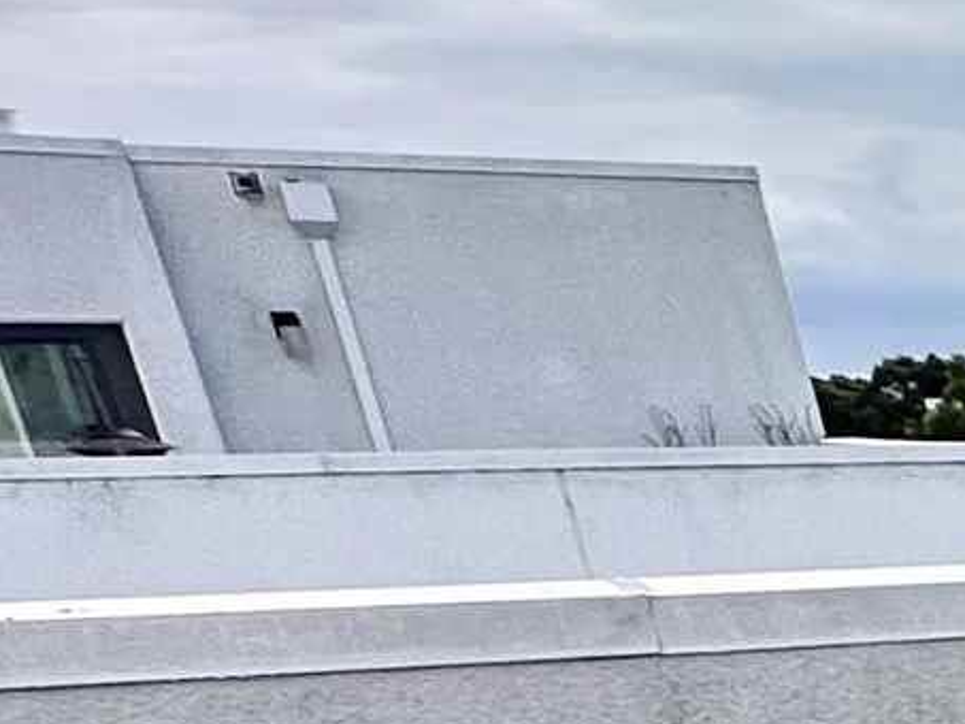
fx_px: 2649
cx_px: 2861
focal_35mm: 95
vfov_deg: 13.7
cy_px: 1350
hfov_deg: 11.6
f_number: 2.2
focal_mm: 2.22
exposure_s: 1/988
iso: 40
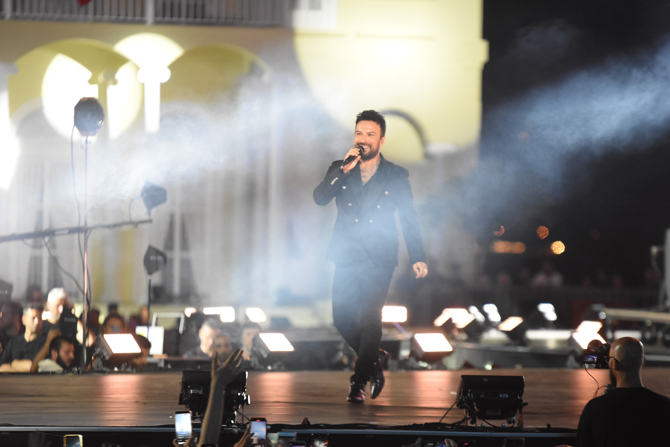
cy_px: 224
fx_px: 5584
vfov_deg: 4.6
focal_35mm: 300
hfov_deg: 6.9
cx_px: 335
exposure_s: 1/400
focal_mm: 200
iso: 2500
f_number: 2.8
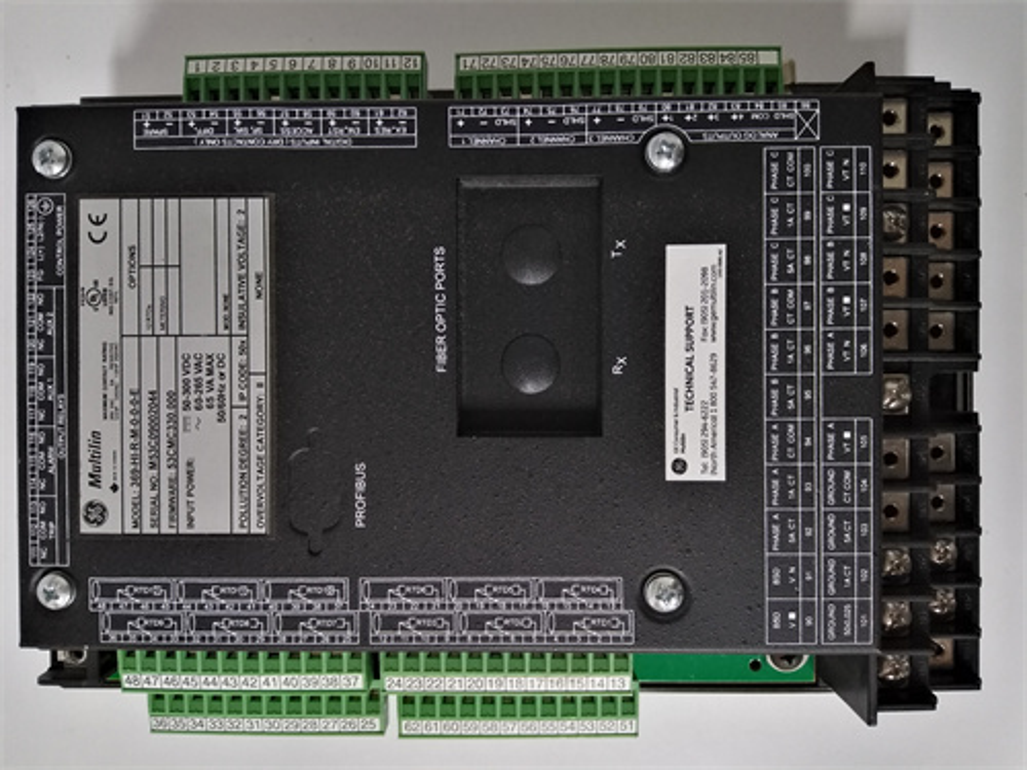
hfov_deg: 67.3
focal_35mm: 26
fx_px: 771
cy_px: 385
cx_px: 514
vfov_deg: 53.1
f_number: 1.8
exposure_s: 1/24
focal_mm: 3.63
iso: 397
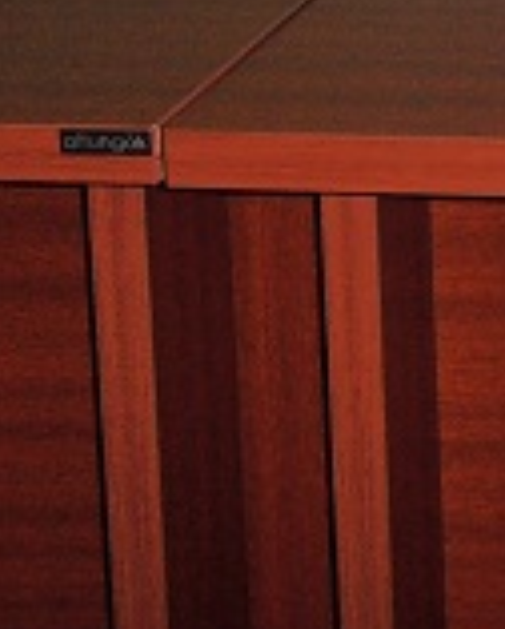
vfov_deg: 17.7
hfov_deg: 13.8
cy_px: -331
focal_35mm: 96
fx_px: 1790
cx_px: 994
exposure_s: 1/30
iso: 125
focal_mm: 4.2
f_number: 3
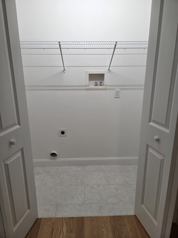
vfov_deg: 73.9
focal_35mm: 23
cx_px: 89
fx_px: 158
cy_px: 119
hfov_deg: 58.9
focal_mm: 5.4
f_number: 1.8
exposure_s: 1/120
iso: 80
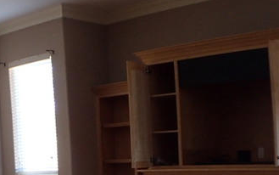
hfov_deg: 19.9
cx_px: -42
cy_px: 250
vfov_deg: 12.7
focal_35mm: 99
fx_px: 753
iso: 200
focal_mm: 5.5
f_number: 2.3
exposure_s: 1/30
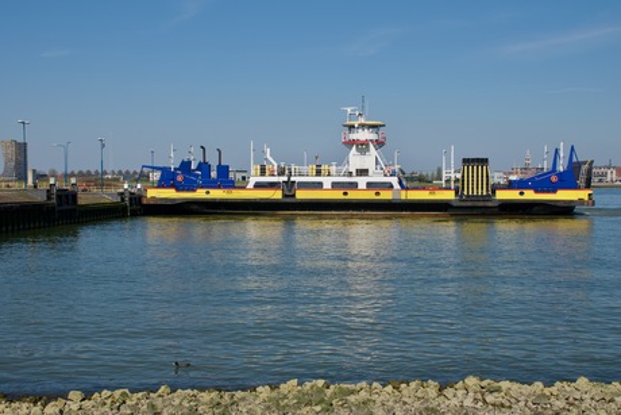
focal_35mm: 43
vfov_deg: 31.2
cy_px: 208
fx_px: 742
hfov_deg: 45.4
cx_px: 310
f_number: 5.6
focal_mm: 15.73
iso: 100
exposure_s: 1/800
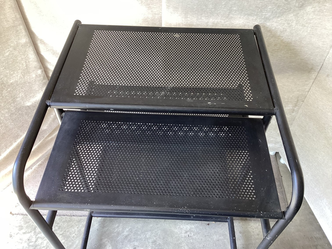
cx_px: 166
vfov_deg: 45.4
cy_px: 124
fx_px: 297
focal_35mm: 31
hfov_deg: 58.3
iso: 64
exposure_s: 1/60
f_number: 2.4
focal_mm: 3.3
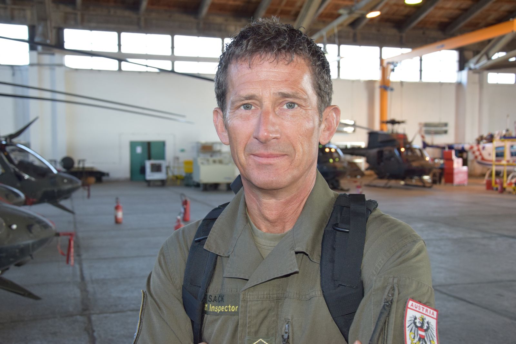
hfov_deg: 49.5
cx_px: 258
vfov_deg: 34.2
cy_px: 172
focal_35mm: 39
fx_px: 559
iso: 800
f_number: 5.6
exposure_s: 1/125
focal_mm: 26
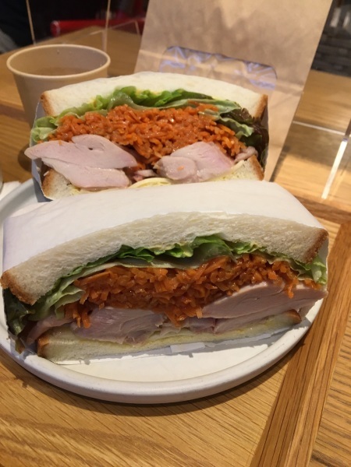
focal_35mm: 29
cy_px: 234
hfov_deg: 48.2
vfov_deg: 61.7
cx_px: 176
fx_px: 392
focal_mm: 4.15
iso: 80
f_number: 2.2
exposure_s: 1/30
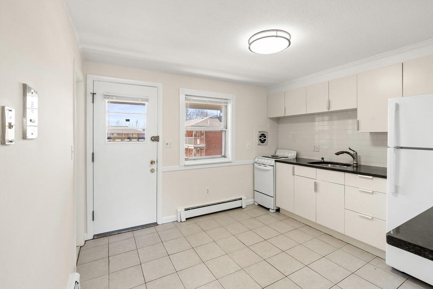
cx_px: 216
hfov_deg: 96.7
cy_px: 144
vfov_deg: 73.8
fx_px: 192
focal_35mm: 16
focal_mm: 16
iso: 400
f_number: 8
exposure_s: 1/20
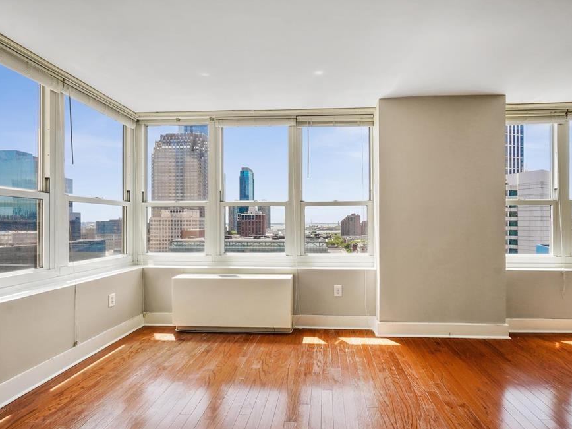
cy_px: 219
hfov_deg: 90.8
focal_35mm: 17
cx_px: 312
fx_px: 281
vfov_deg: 74.7
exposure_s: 1/15
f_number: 10
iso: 100
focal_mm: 10
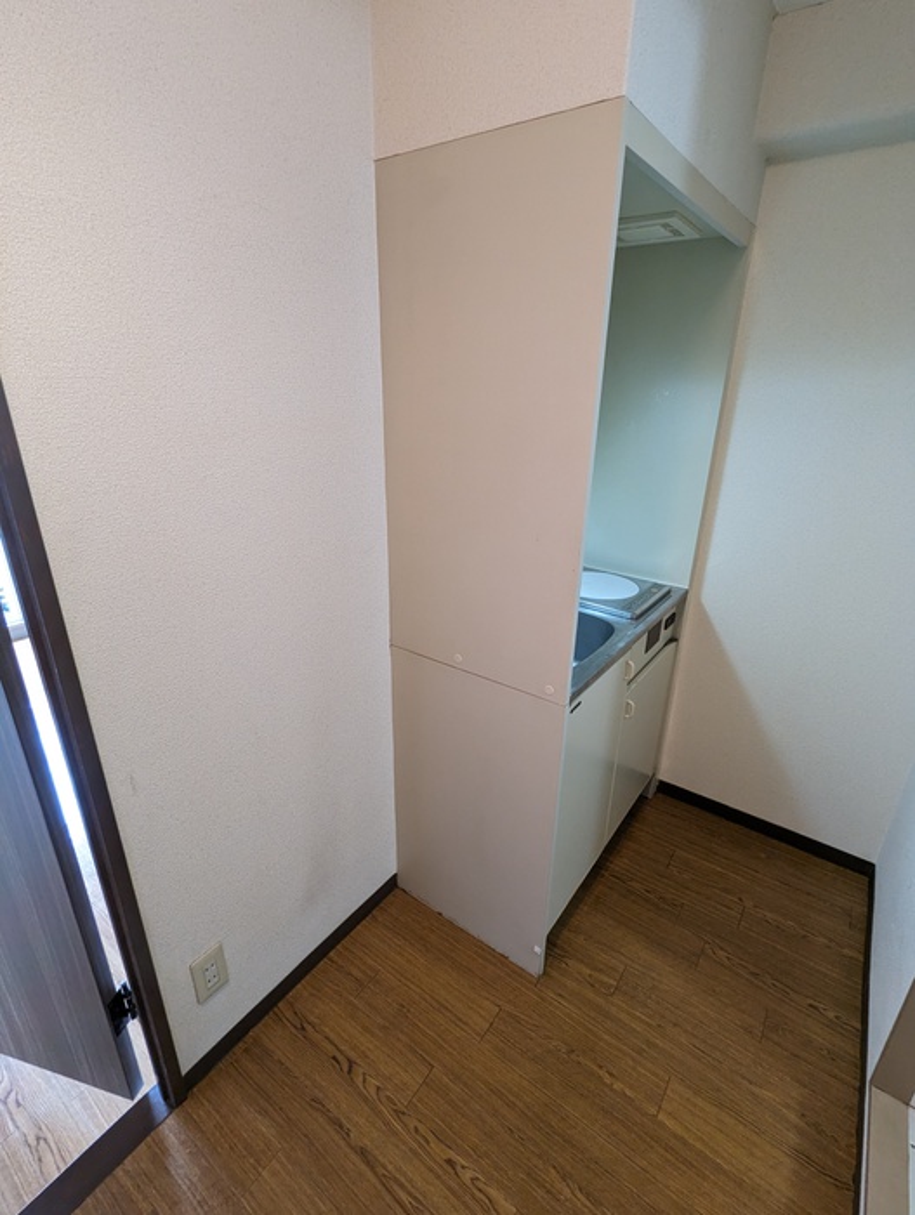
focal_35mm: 16
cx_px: 458
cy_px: 608
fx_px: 563
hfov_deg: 78.2
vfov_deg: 94.4
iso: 226
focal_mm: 2.35
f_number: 2.2
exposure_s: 1/23.8
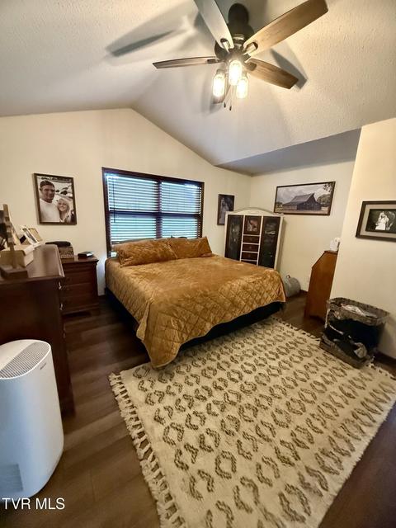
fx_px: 214
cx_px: 198
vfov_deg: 102.1
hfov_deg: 85.7
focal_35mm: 14
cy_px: 264
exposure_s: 1/60
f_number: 2.2
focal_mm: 2.22
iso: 1000
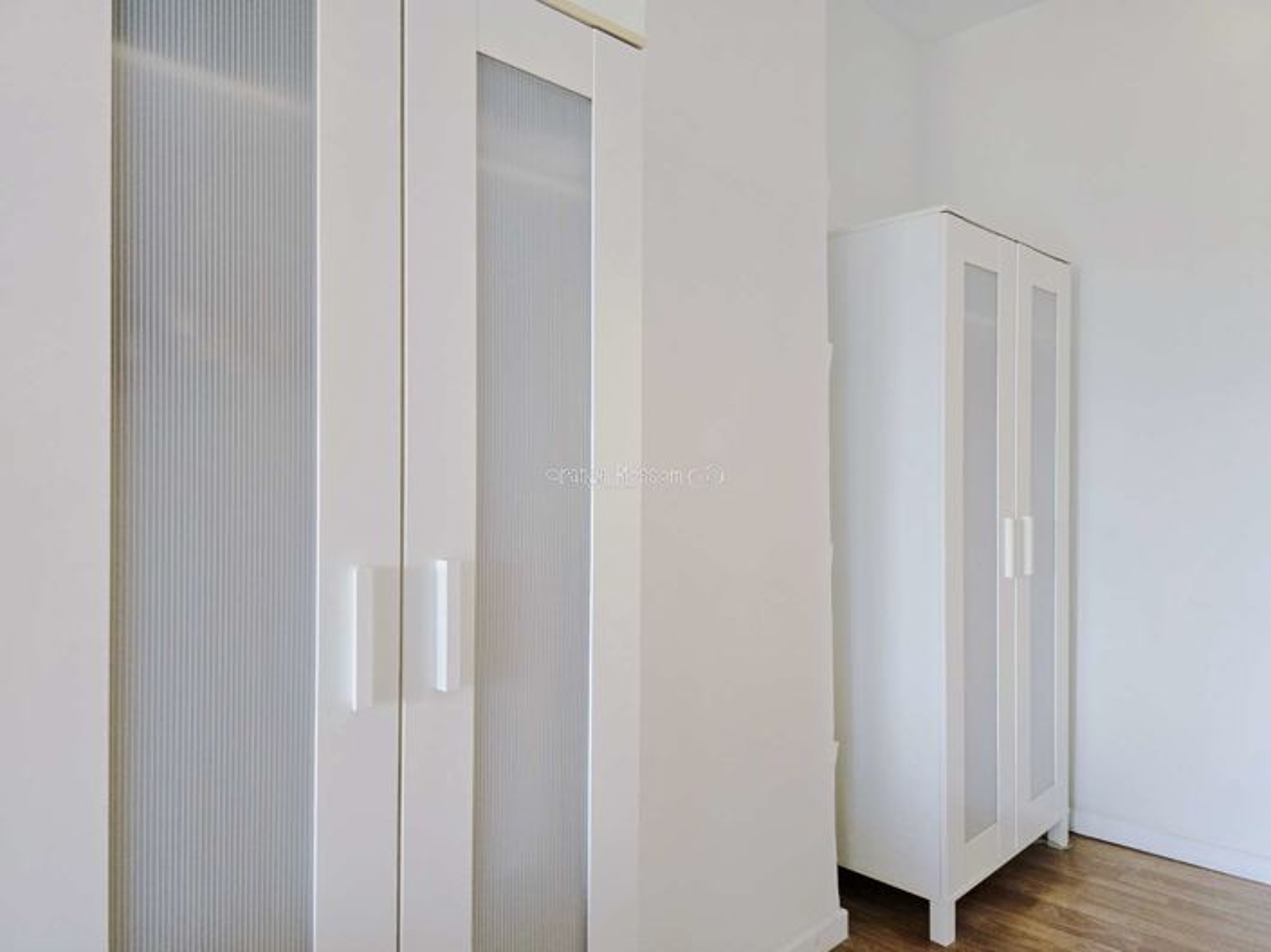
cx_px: 636
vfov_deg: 58.8
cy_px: 476
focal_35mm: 23
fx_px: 844
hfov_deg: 74.0
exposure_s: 1/100
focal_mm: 6.3
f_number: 1.7
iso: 500
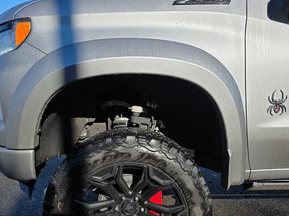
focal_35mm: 35
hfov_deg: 52.7
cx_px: 148
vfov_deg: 40.2
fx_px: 292
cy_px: 142
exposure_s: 1/7944
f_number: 1.7
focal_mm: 6.3
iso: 64
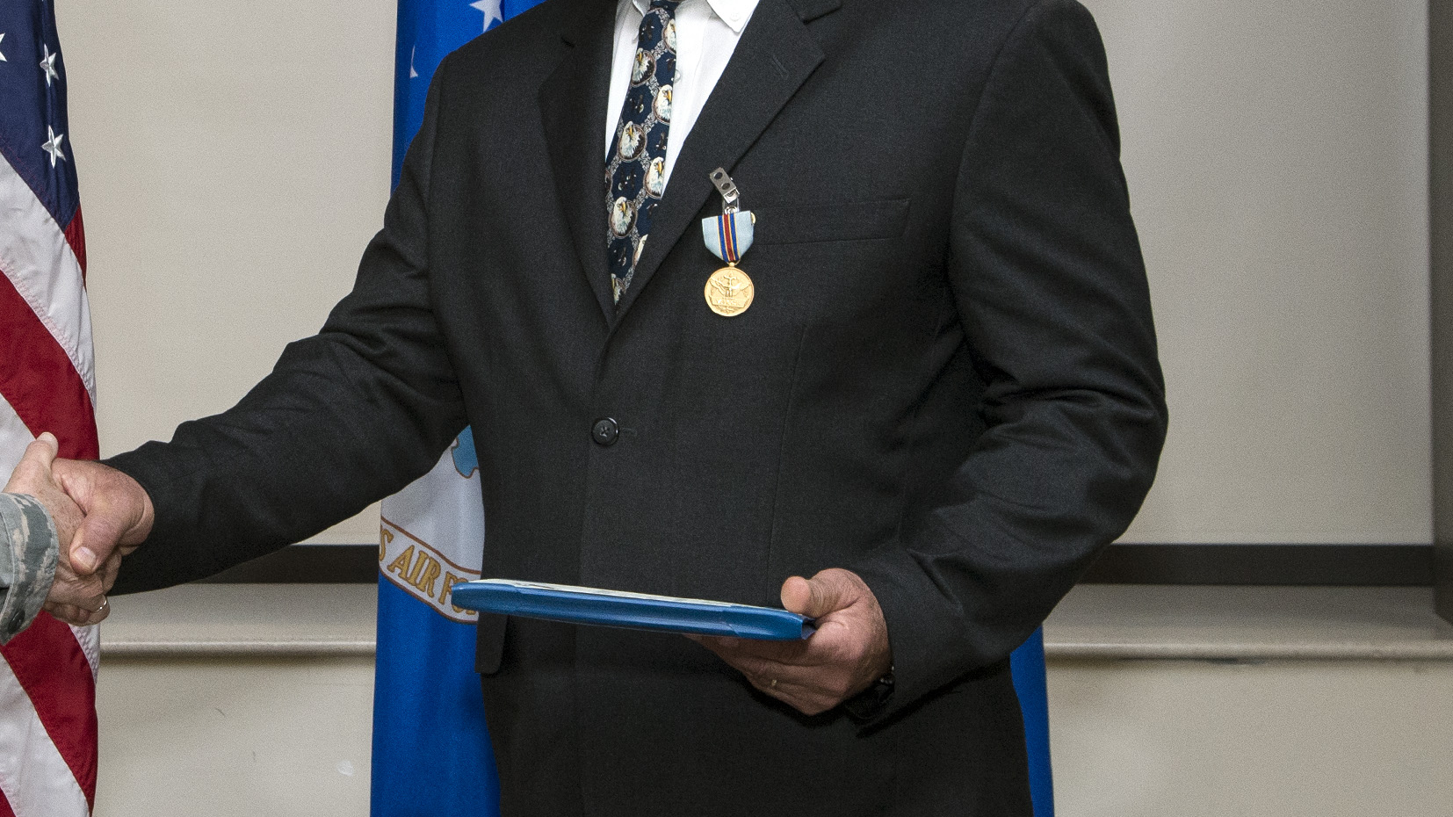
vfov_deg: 13.3
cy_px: 217
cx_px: 137
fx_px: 3506
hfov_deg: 22.8
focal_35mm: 91
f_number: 8
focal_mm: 48
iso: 1600
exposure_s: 1/60
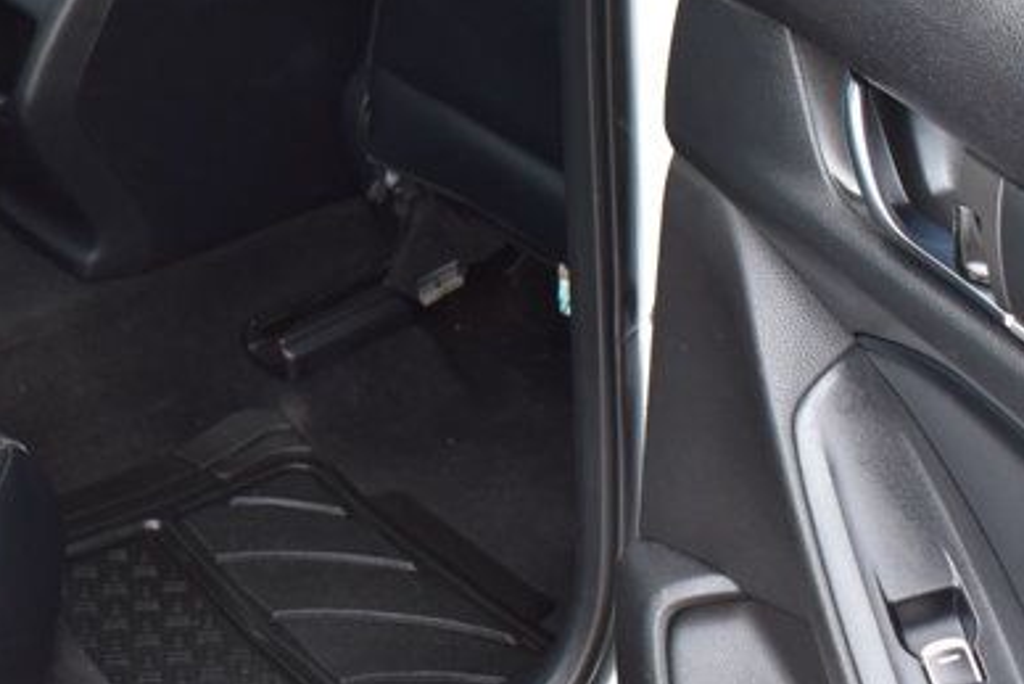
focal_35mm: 87
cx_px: 16
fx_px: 2475
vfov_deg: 15.6
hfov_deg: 22.5
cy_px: 156
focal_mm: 22
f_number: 7.1
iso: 400
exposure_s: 1/25
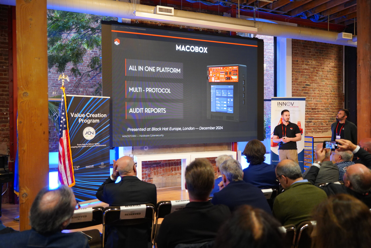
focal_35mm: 30
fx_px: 309
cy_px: 124
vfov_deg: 43.6
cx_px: 186
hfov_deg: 61.9
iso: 2500
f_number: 2.8
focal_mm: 30
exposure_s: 1/100
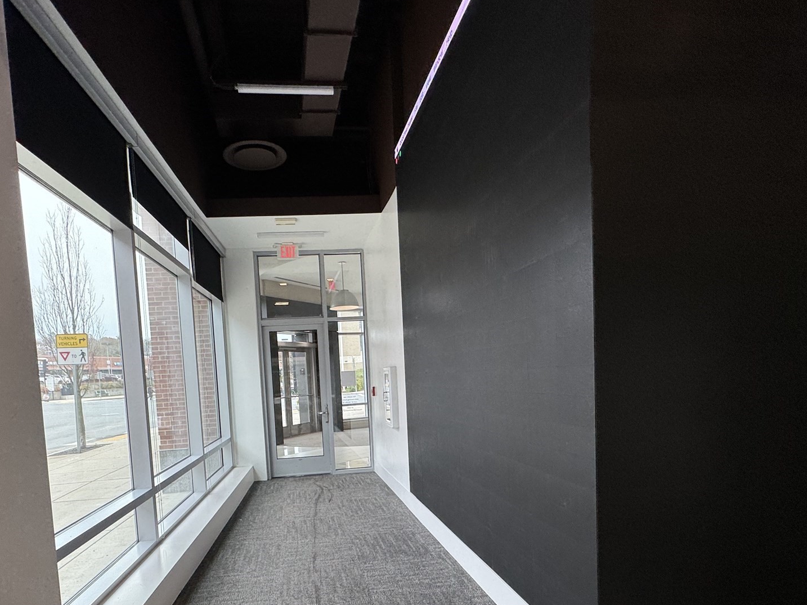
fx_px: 466
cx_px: 338
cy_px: 406
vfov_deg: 64.2
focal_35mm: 20
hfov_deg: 81.1
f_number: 2.2
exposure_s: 1/120
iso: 80
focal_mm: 2.22
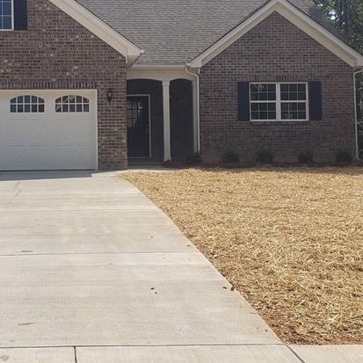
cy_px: 119
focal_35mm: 57
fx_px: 676
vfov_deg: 29.8
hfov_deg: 29.7
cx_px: 105
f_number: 2.4
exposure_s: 1/1445
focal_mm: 4.3
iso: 50
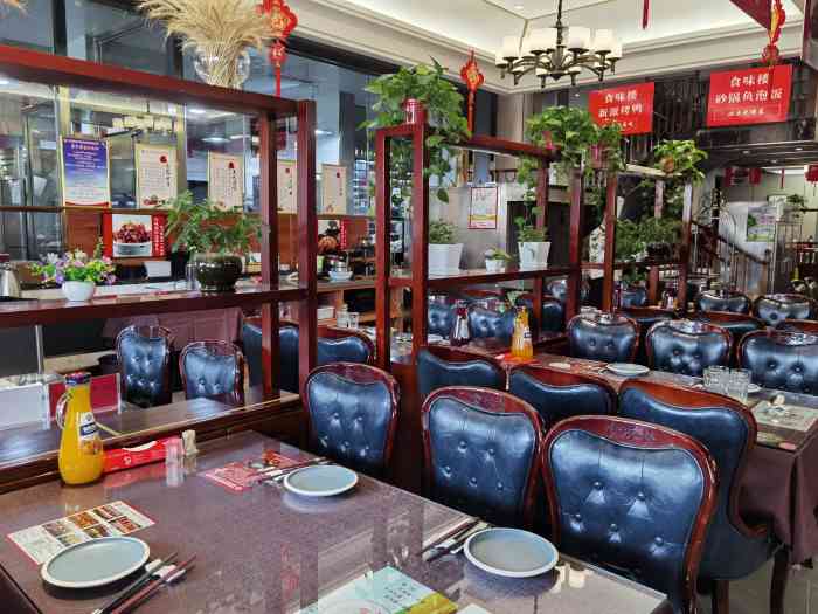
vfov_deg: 51.4
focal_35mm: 27
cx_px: 409
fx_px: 638
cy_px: 307
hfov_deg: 65.3
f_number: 1.9
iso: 100
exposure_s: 1/100
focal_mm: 6.71
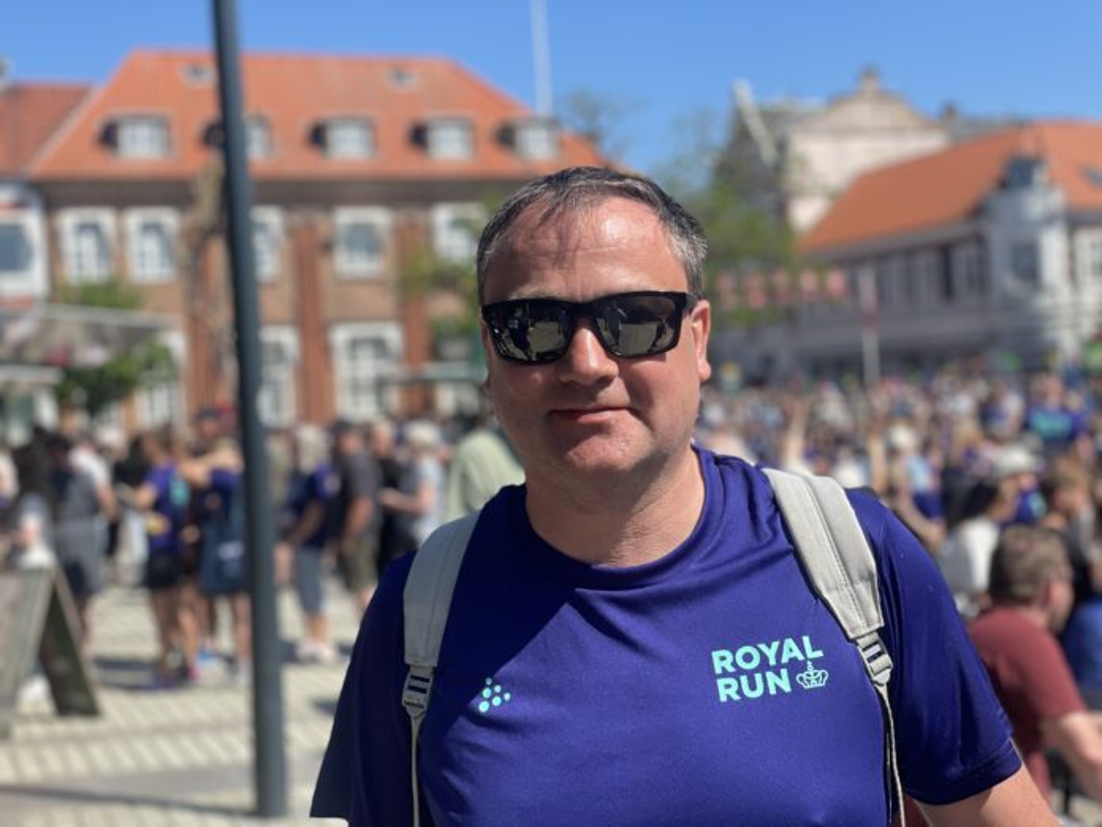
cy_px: 414
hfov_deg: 36.8
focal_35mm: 52
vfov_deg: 28.0
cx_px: 551
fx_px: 1655
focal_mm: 6
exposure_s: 1/1370
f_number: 2
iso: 32
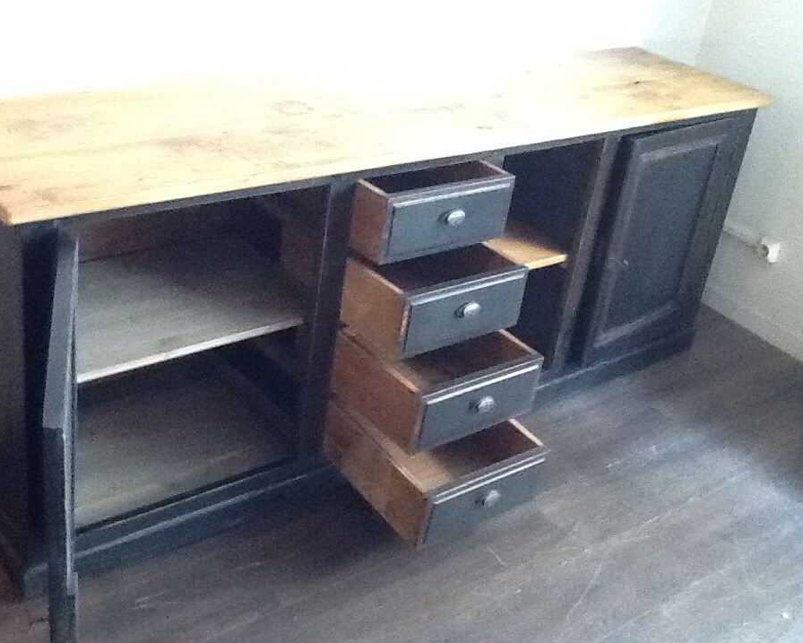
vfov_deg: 32.8
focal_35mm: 46
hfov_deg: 40.3
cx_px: 393
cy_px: 322
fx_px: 1093
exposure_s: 1/15
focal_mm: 2.03
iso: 400
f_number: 2.4
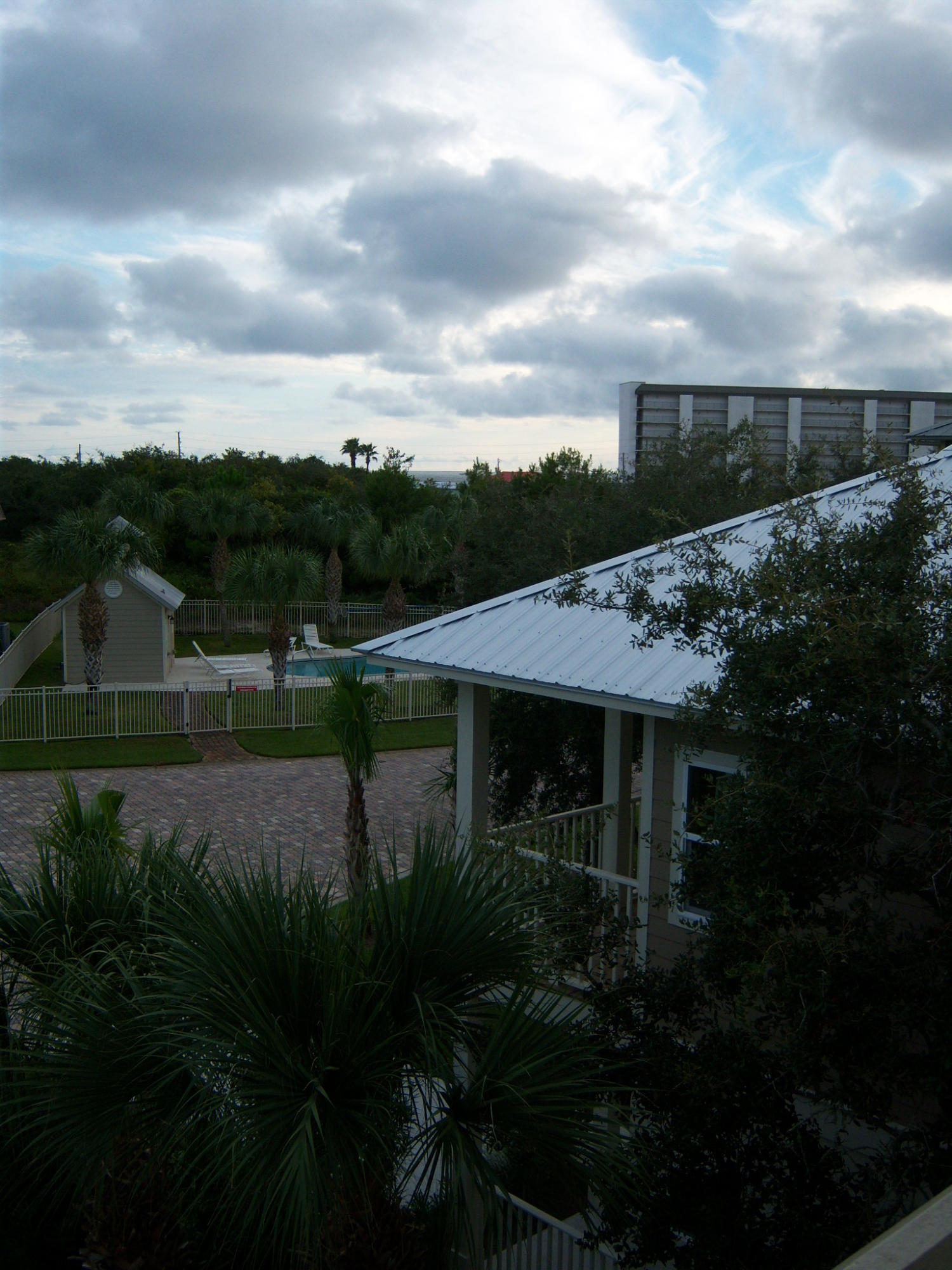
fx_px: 1320
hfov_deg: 39.7
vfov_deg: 51.4
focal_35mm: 36
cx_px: 476
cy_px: 635
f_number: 2.8
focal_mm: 7.5
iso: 80
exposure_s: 1/640
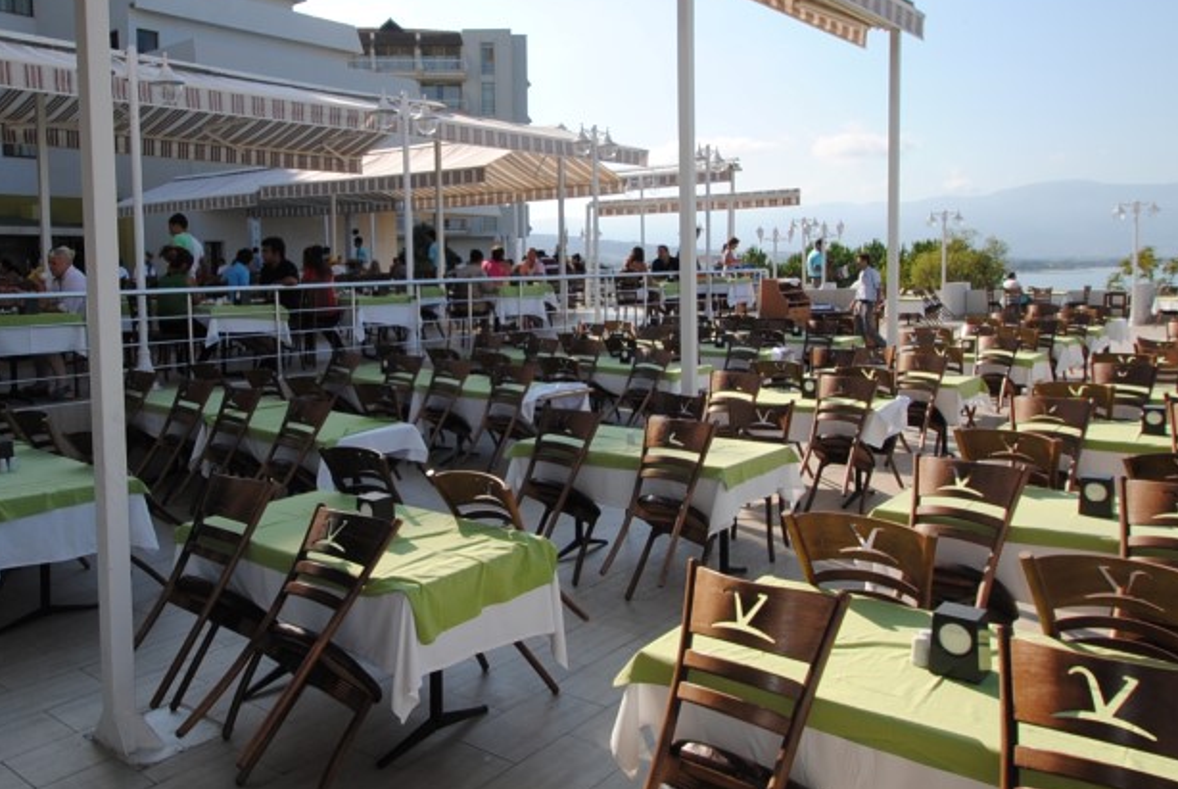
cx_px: 477
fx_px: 917
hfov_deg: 64.9
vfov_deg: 46.4
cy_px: 340
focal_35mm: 28
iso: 100
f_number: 9
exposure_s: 1/200
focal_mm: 10
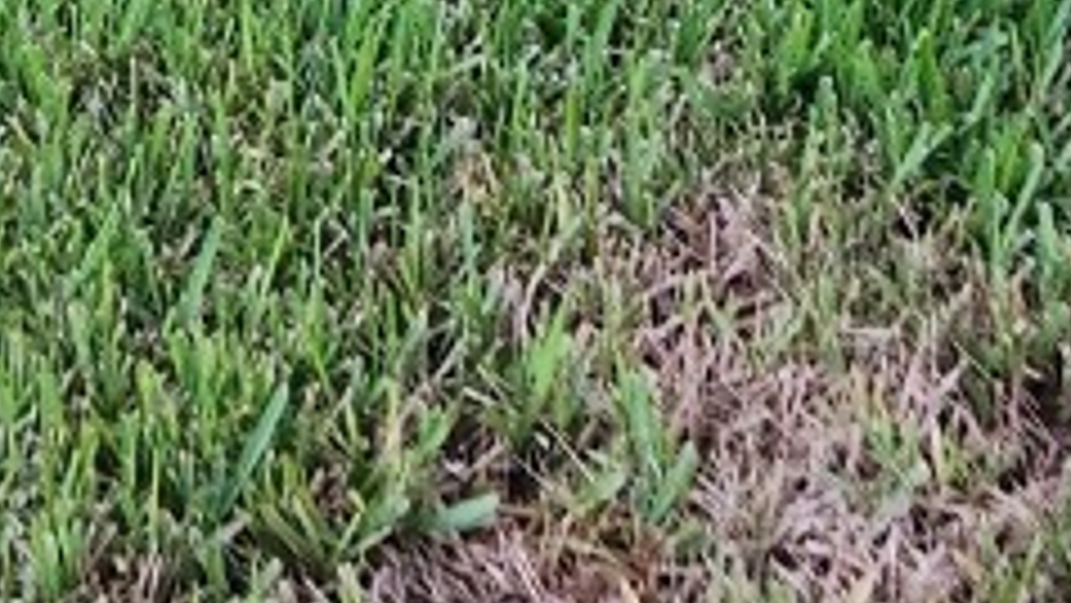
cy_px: -760
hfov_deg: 19.8
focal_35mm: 108
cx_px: 405
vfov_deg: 10.0
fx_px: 3068
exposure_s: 1/60
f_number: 1.8
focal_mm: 5.4
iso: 640
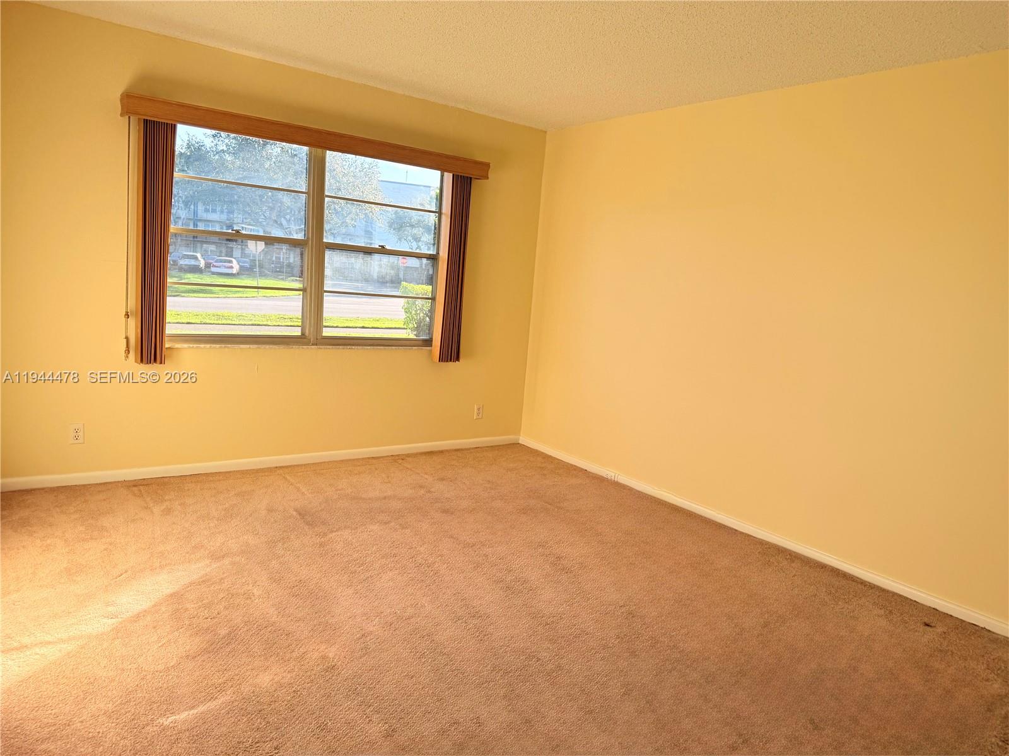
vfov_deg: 56.8
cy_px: 378
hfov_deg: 71.6
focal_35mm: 24
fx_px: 700
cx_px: 504
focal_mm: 6.76
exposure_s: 1/1005
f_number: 1.78
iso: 100
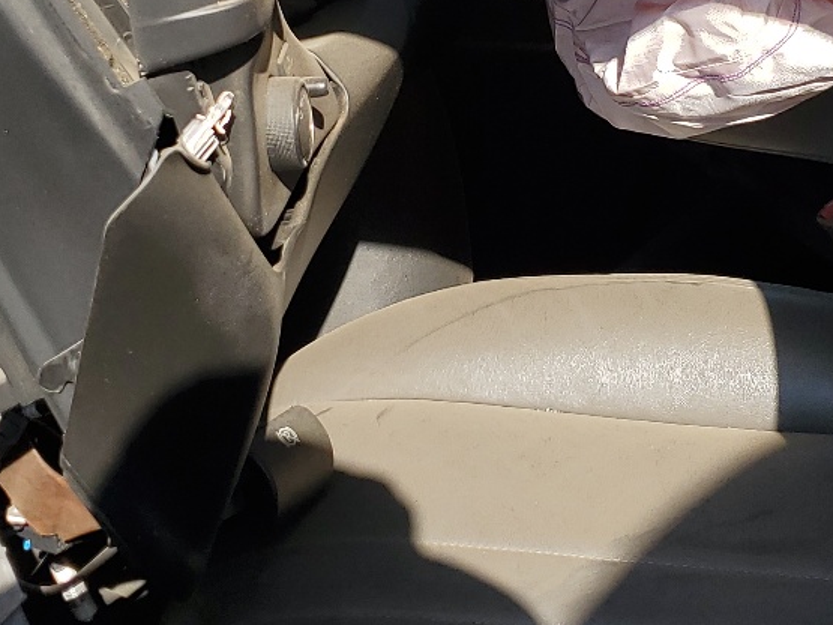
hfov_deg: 26.0
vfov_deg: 19.3
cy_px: 87
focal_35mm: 75
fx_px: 1804
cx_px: 465
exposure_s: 1/2000
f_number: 1.5
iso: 50
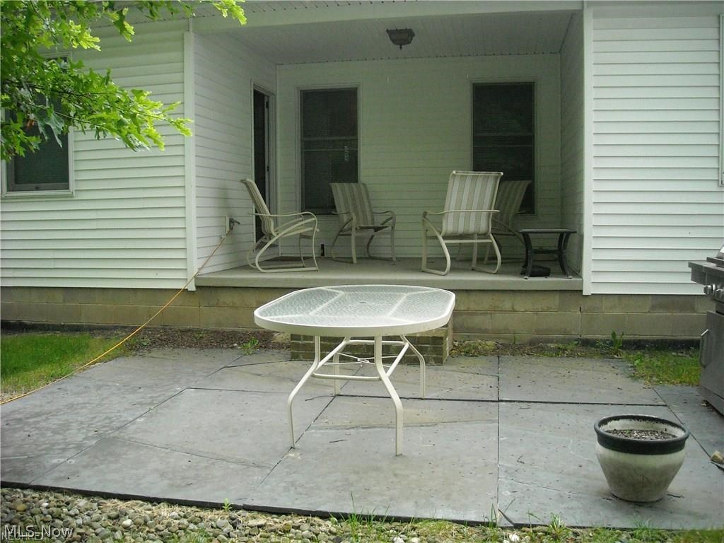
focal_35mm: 35
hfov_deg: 52.6
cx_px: 362
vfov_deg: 40.7
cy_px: 272
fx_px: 732
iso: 518
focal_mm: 5.7
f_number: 2.8
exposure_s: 1/250
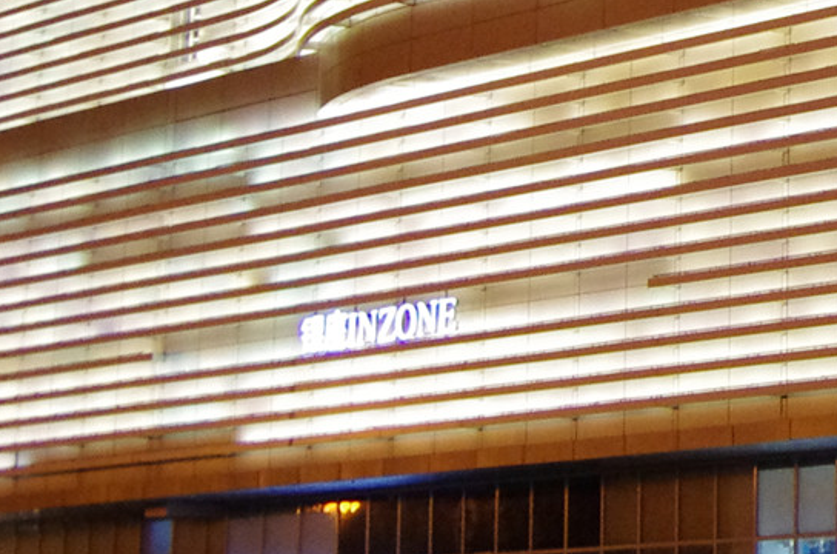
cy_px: -107
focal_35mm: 127
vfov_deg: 10.6
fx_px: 2946
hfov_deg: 14.0
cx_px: 1582
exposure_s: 1/40
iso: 3200
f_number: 3.5
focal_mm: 18
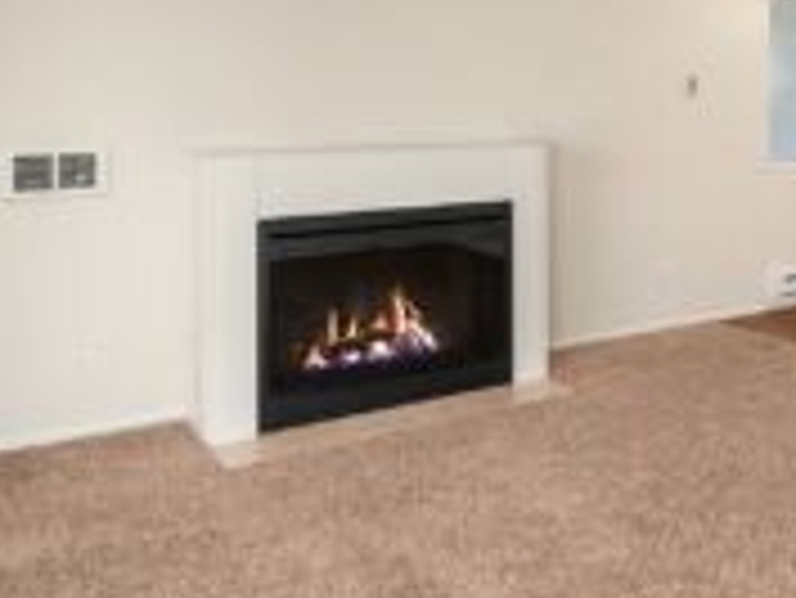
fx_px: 851
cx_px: 540
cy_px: 286
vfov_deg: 38.7
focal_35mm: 37
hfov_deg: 49.1
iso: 200
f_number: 8
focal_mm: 17
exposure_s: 1.6
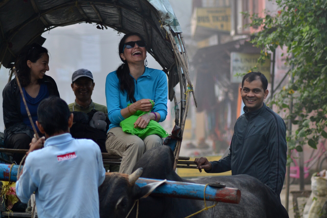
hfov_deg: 10.2
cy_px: 109
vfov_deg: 6.8
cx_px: 164
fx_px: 1839
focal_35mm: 202
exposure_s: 1/250
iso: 400
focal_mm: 135
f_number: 4.2
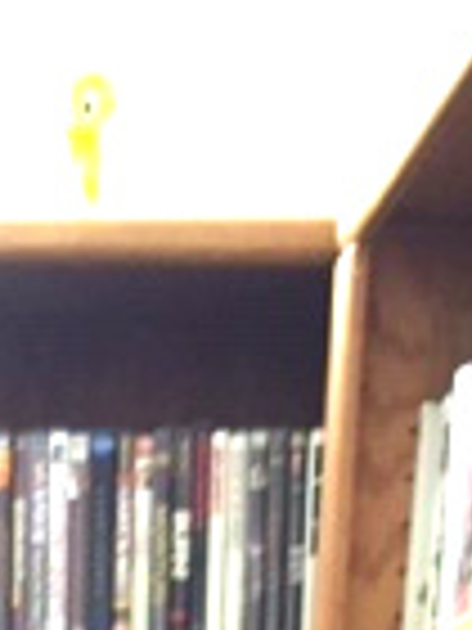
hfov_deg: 11.0
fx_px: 2418
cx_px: -90
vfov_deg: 12.3
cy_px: 1436
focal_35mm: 133
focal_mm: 4.15
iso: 250
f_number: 2.2
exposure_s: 1/15
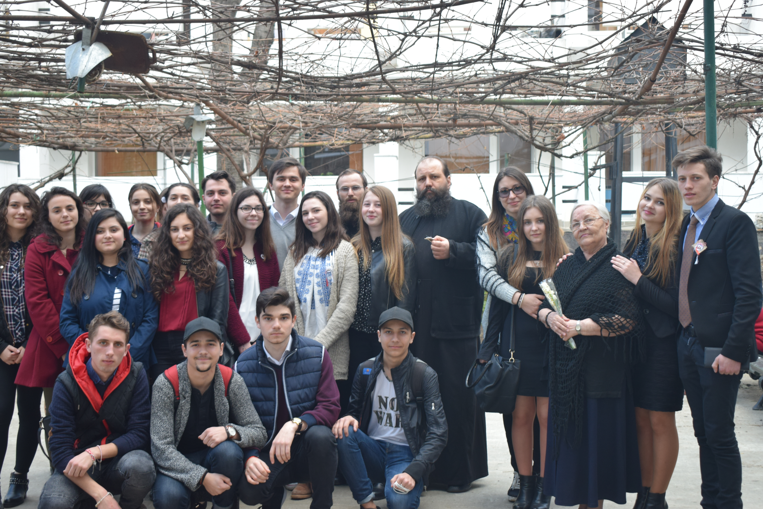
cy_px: 254
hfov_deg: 37.8
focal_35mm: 52
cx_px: 382
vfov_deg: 25.8
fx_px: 1113
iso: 400
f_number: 5.6
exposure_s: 1/125
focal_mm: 35
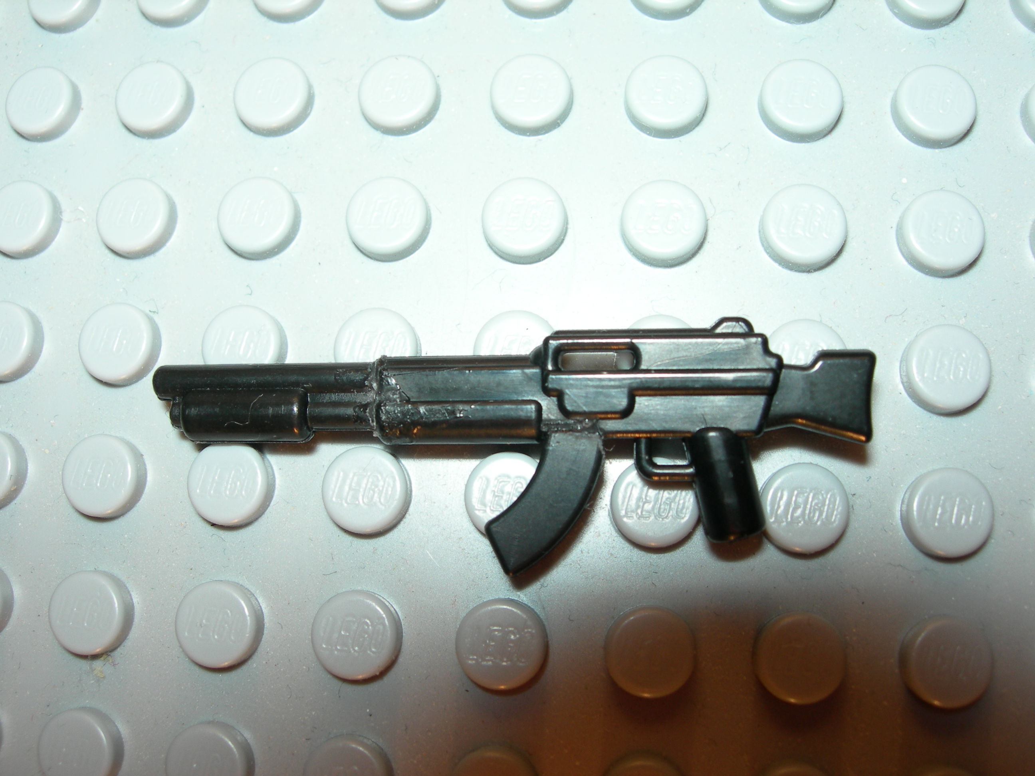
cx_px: 518
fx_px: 1136
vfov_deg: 37.7
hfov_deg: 49.0
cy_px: 388
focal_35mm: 38
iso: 50
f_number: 4.8
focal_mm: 7.8
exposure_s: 1/60.1
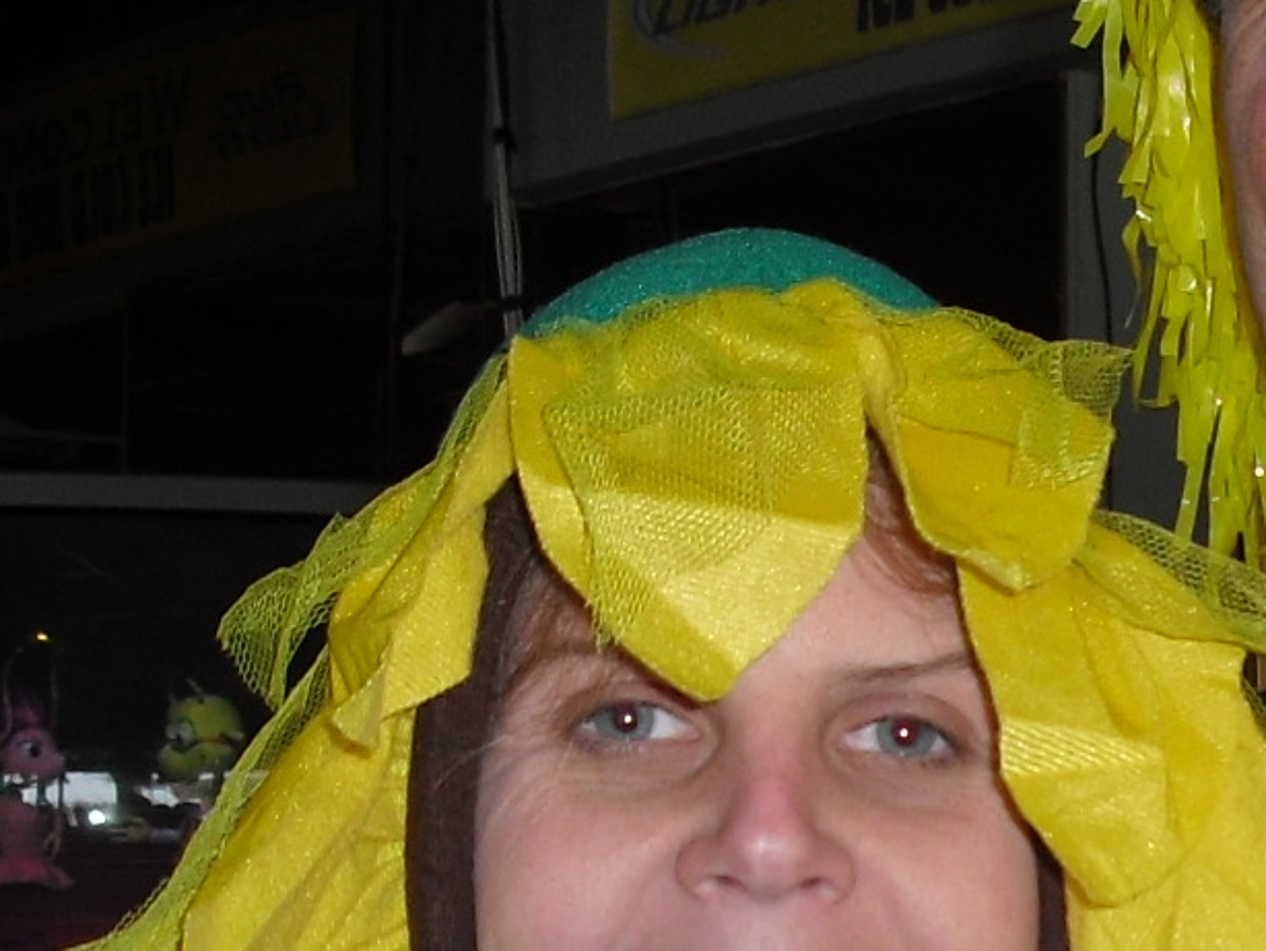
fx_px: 4939
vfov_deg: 11.0
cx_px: 1078
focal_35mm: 135
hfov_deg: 14.5
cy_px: 743
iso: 100
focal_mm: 6.3
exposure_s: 1/60
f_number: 3.1
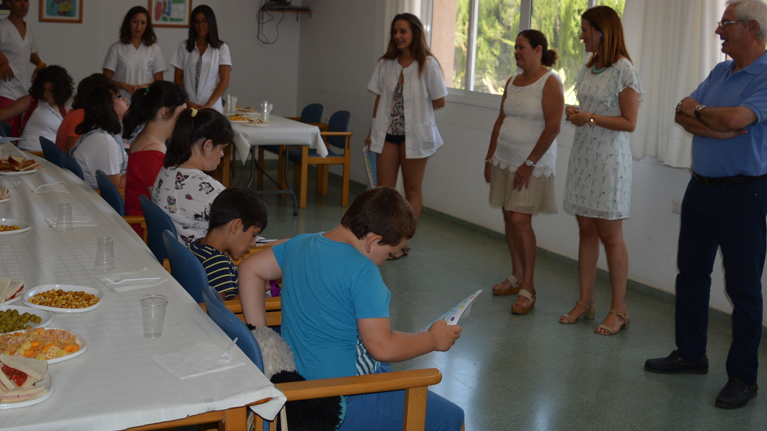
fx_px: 854
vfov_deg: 27.9
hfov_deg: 48.2
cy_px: 102
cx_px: 336
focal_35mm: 42
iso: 125
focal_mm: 18
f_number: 3.5
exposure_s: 1/200
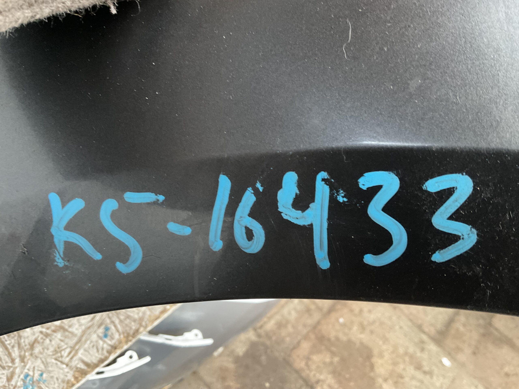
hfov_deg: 61.7
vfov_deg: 48.2
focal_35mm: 29
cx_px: 260
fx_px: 435
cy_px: 194
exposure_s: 1/25
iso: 250
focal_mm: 3
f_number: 1.8
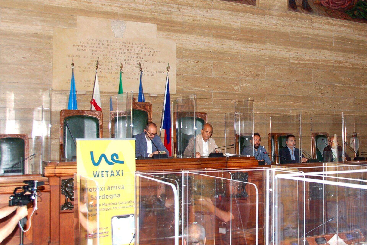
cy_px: 122
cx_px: 184
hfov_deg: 57.2
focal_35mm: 33
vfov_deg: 40.0
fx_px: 336
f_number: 4
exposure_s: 1/60
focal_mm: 22
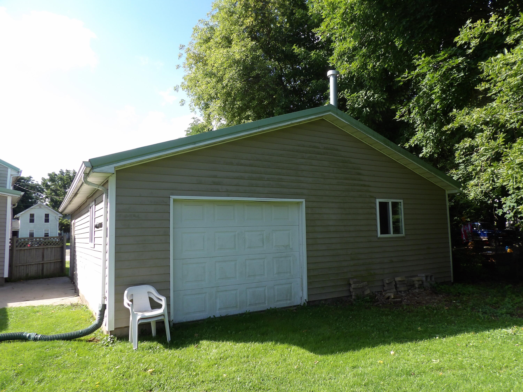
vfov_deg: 56.8
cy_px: 196
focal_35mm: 24
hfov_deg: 71.6
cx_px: 262
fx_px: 363
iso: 100
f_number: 3.2
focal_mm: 4.3
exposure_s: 1/377
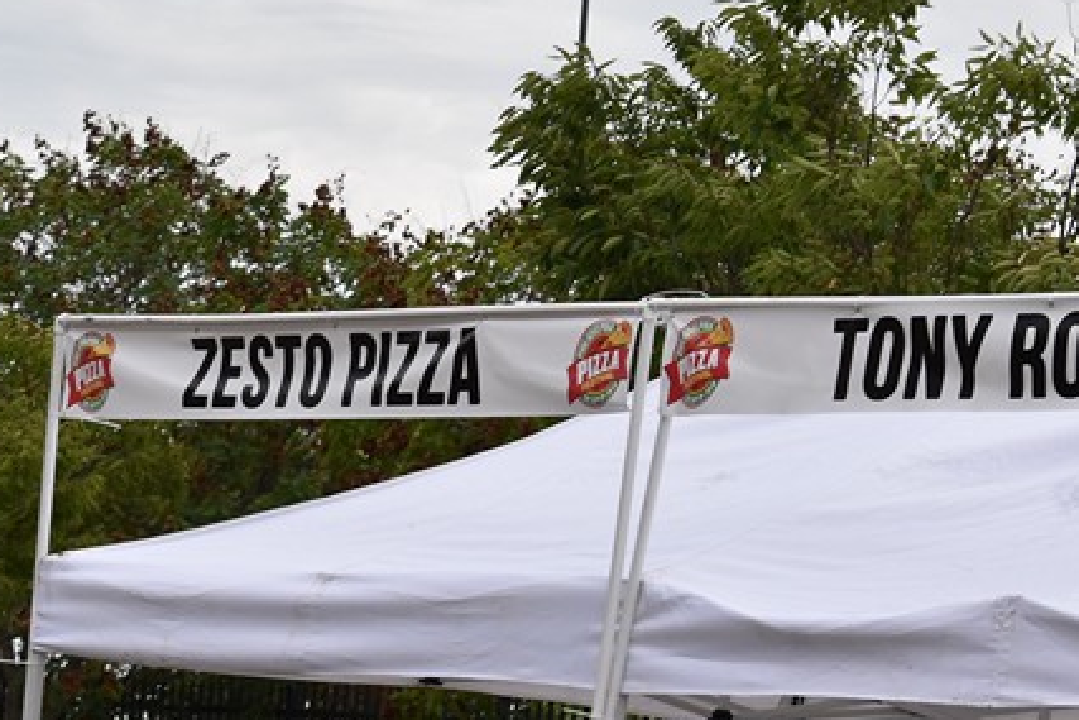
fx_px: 5791
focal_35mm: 193
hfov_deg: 10.6
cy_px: 645
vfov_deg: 7.1
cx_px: 781
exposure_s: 1/250
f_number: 8
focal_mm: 55
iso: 400
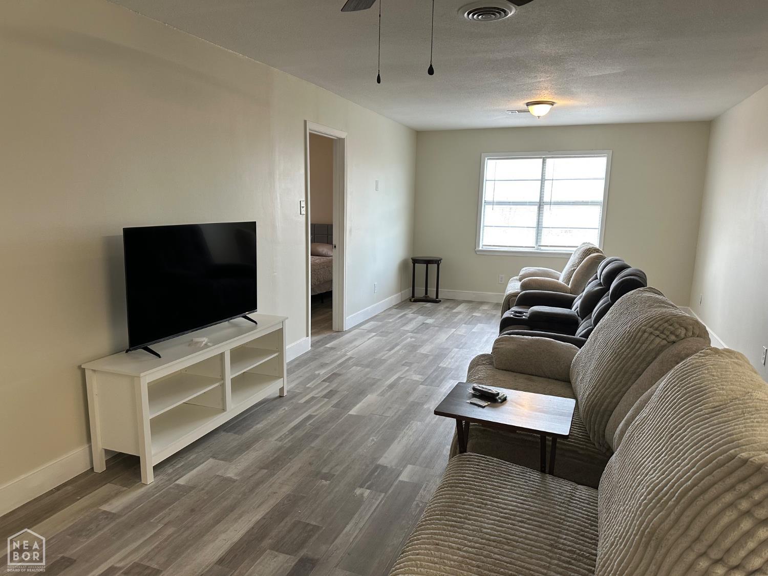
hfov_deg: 71.6
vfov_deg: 56.8
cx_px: 384
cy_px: 288
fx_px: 532
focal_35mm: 24
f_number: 1.78
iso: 160
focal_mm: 6.86
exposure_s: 1/60
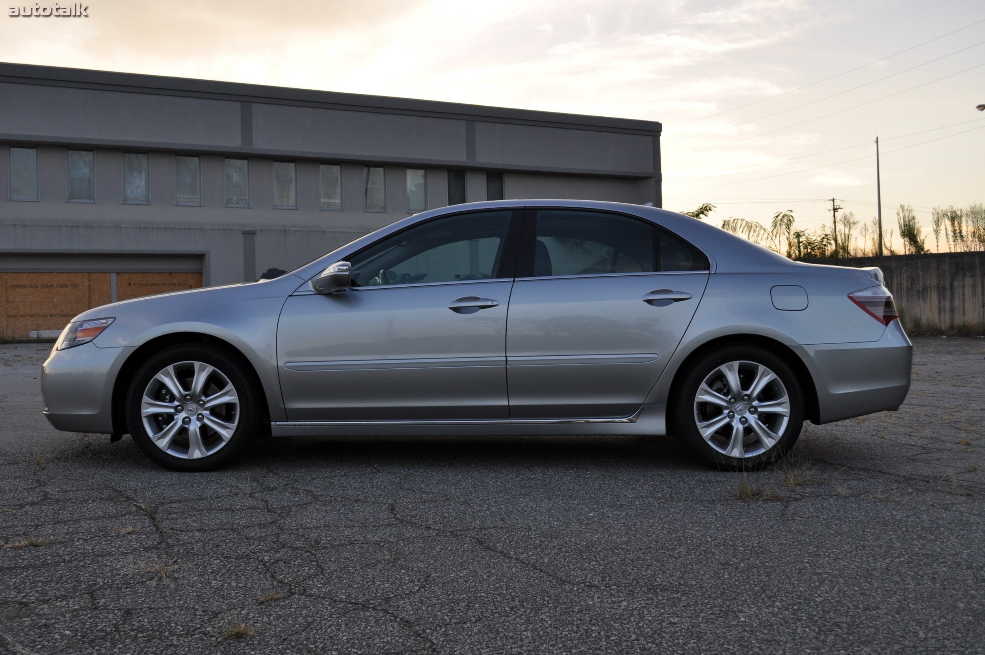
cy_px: 328
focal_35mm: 36
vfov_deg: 36.8
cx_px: 492
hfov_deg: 53.2
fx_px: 984
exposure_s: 1/125
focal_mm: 24
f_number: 5.6
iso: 200
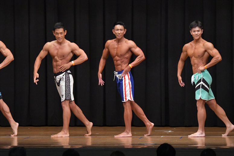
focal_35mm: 202
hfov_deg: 10.2
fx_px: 1312
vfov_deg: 6.8
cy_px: 78
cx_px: 117
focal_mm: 135
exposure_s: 1/400
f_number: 5.6
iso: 6400
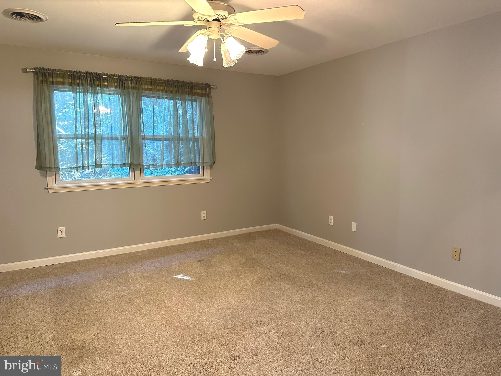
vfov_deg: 56.8
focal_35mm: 24
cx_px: 250
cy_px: 188
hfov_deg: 71.6
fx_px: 347
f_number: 1.78
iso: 400
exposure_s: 1/60
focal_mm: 6.86
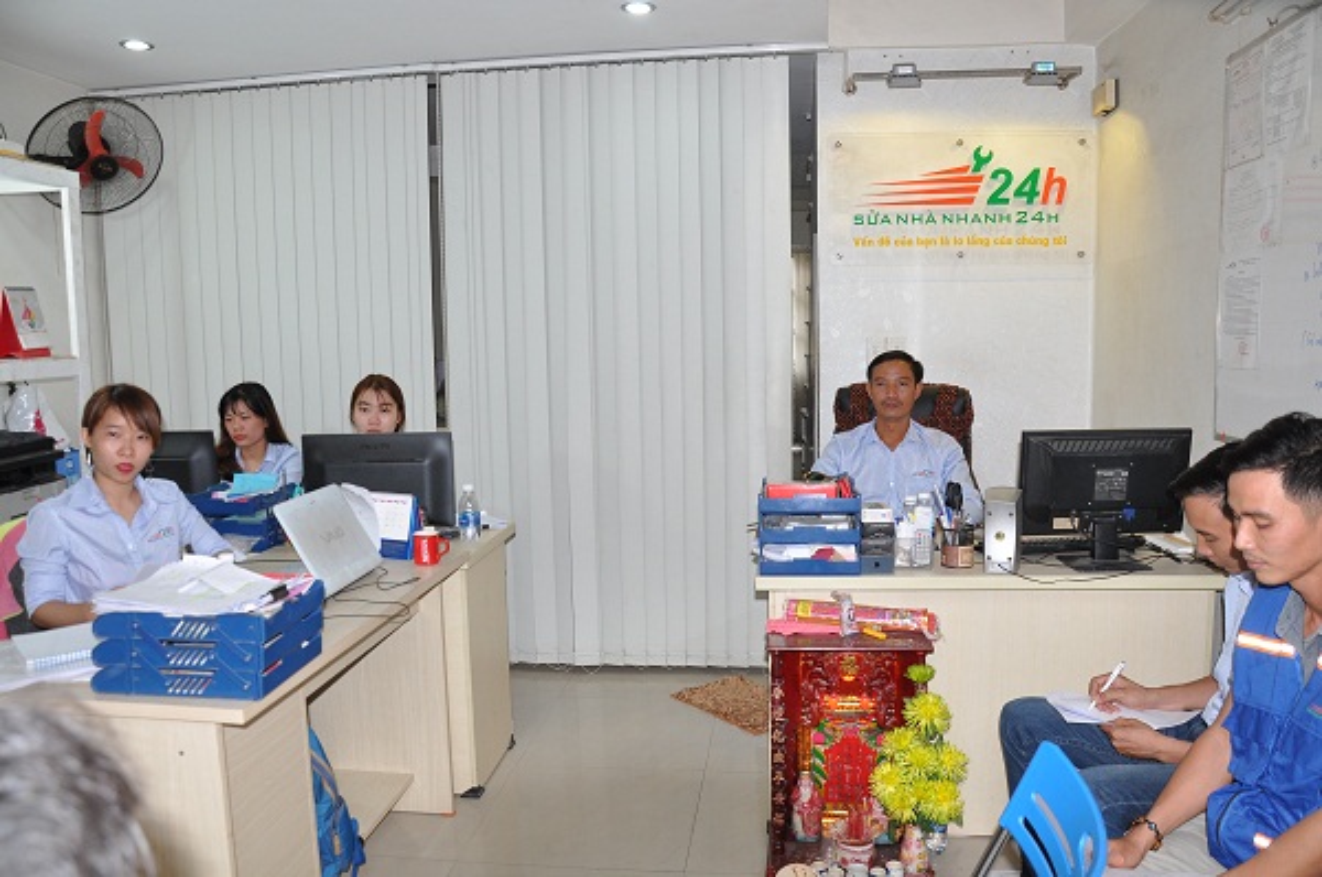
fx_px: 990
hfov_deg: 67.5
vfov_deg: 47.8
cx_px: 661
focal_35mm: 27
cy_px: 438
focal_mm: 18
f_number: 5.6
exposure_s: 1/60
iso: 640
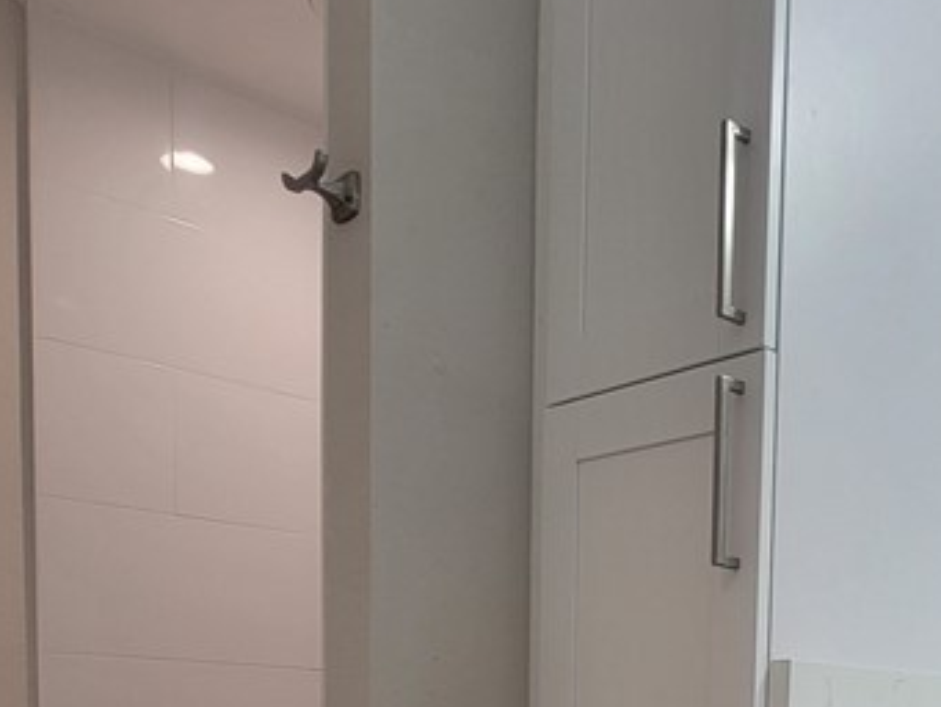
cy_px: 840
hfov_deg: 42.8
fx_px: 1061
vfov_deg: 31.2
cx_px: 889
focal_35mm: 39
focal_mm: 2.2
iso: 80
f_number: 2.2
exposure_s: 1/60
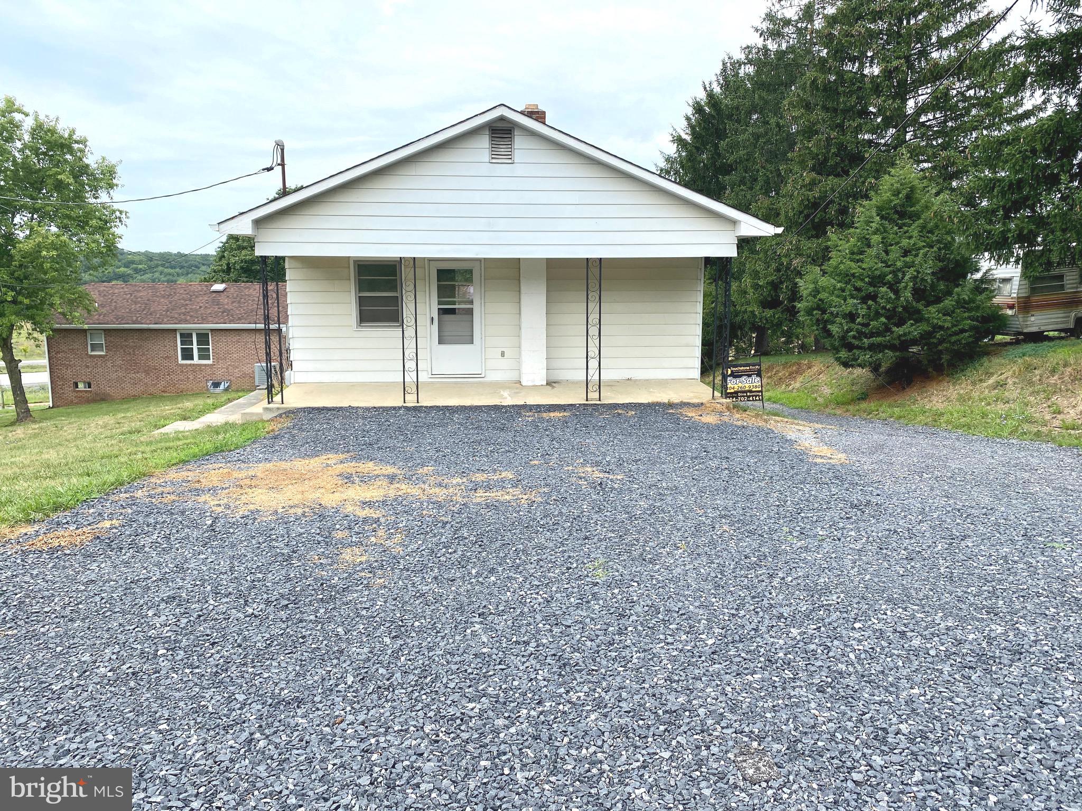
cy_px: 406
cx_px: 541
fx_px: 813
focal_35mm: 26
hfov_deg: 67.3
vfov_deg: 53.1
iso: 32
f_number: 1.8
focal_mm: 4.25
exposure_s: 1/2066
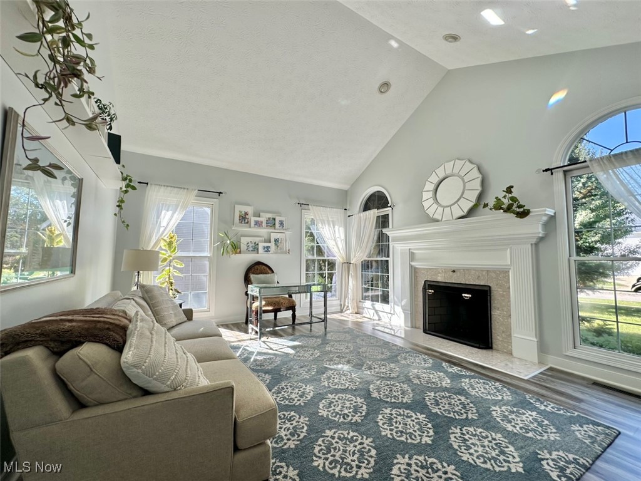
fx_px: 259
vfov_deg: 85.7
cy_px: 240
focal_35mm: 14
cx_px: 320
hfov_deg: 102.1
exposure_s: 1/191
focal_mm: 2.22
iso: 40
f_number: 2.2
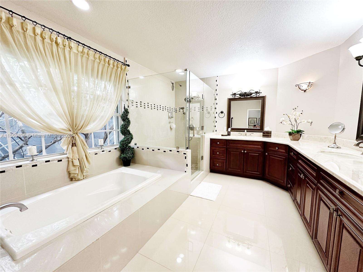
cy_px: 136
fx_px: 147
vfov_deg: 85.7
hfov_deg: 102.1
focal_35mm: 14
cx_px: 182
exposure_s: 1/60
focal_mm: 2.22
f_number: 2.2
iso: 250
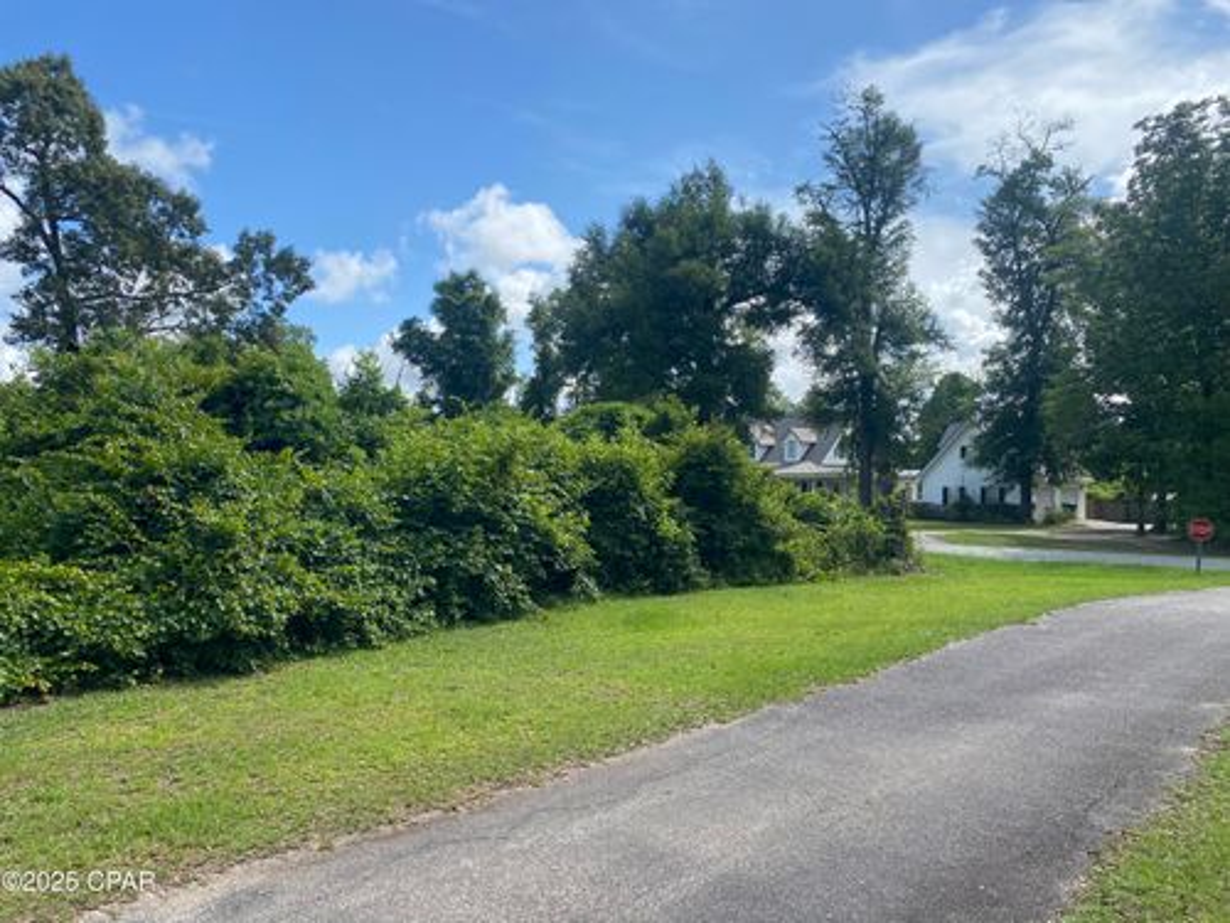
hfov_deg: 67.3
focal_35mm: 26
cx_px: 615
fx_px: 924
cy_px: 462
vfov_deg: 53.1
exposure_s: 1/1779
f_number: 1.8
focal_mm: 4.25
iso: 32
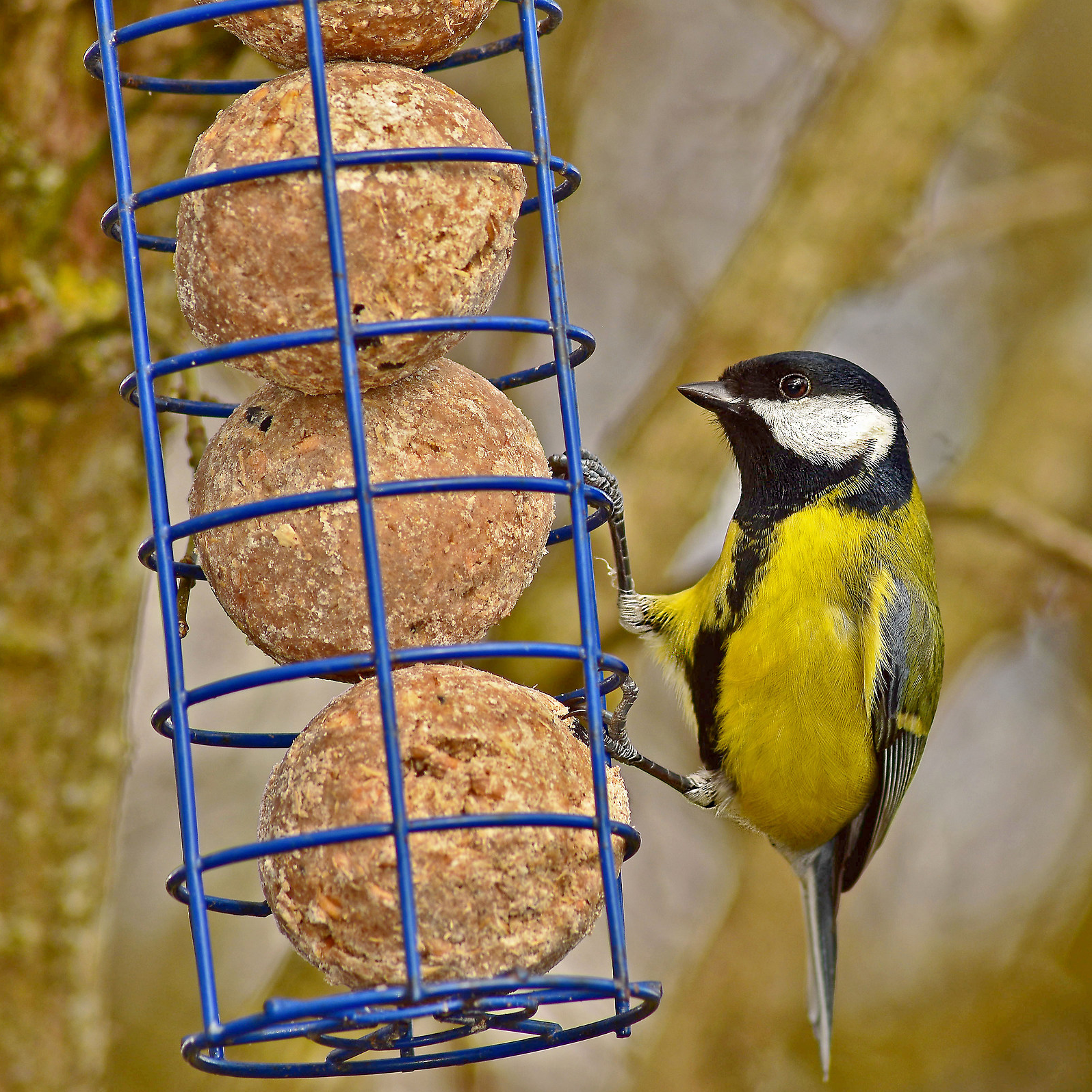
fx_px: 20522
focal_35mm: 575
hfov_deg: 3.0
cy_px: 547
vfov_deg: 3.0
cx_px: 781
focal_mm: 300
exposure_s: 1/320
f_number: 7.1
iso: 100
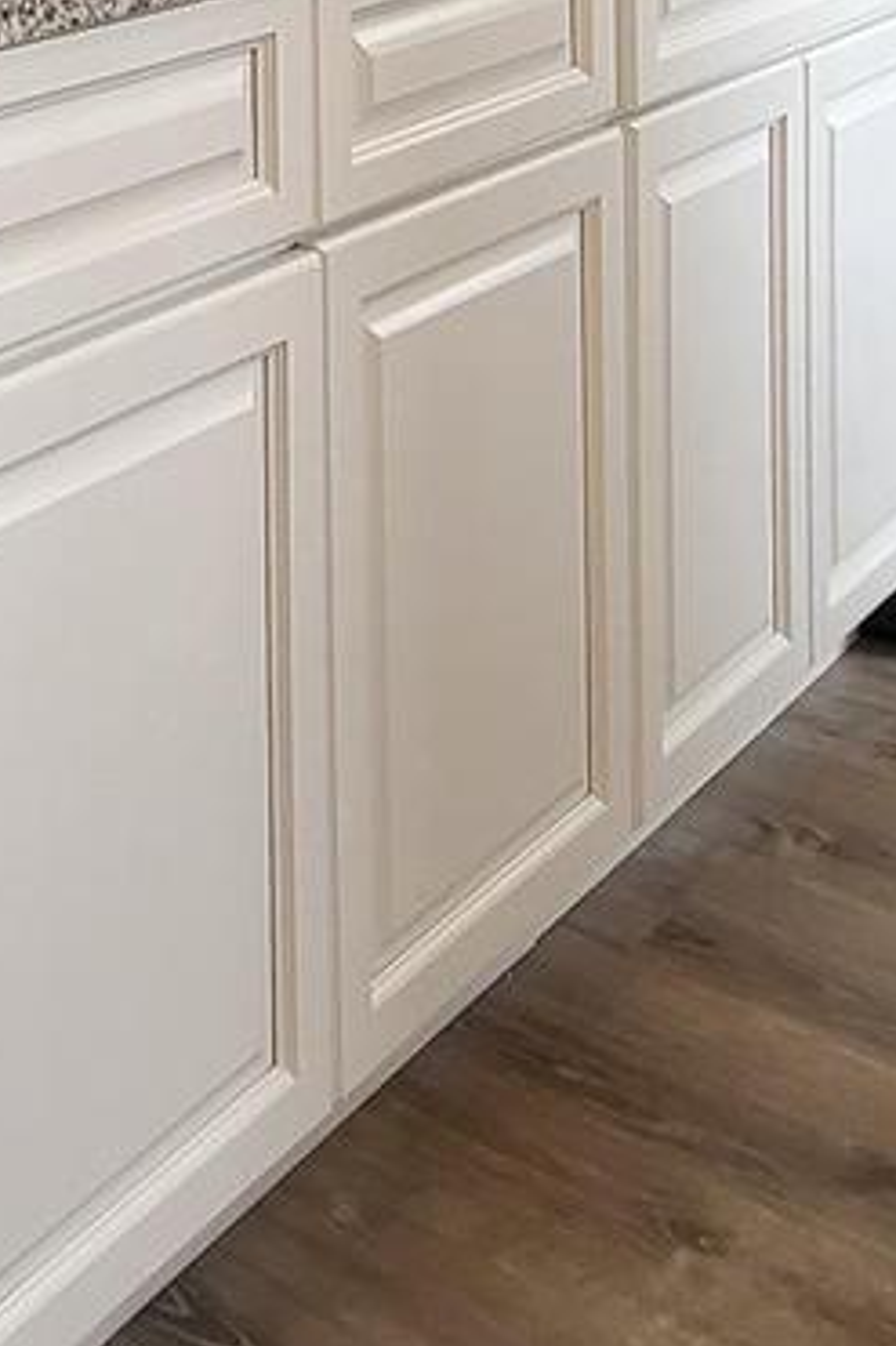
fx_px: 2092
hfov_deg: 20.7
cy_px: -247
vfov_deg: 30.5
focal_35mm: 56
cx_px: -432
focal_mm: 1.74
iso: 100
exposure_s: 1/60
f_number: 2.2
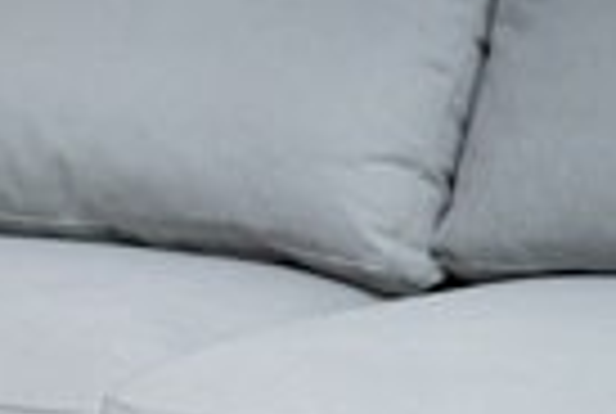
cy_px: 680
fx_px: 2624
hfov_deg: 12.8
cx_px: -247
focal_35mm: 153
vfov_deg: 8.7
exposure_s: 1/160
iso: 800
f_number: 4
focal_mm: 35
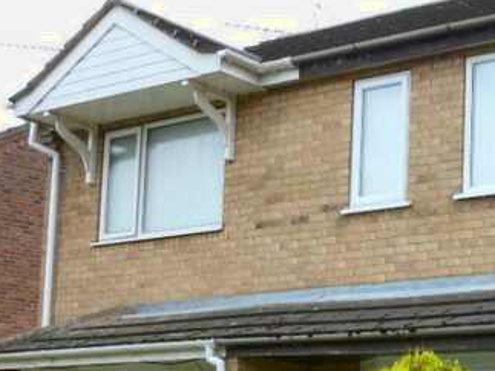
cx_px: 529
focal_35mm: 78
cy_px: 372
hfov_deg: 23.6
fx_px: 1115
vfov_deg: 18.4
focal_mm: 6.5
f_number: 3.6
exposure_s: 1/100
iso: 100
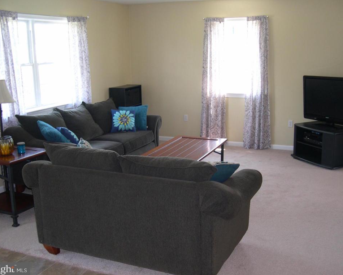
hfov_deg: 45.8
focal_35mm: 40
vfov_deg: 37.3
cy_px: 138
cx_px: 170
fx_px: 406
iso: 104
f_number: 2.8
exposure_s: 1/30
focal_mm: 8
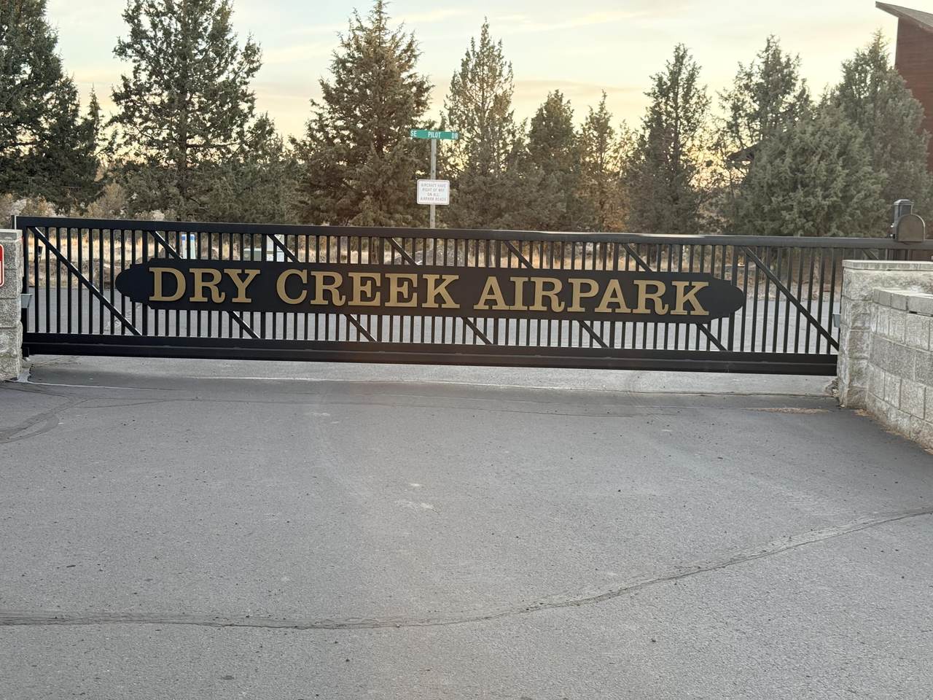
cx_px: 466
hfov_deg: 39.7
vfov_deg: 30.3
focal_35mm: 48
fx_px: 1294
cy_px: 350
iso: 125
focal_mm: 6.76
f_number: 1.78
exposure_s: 1/235
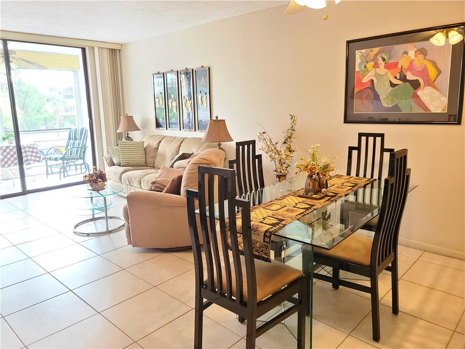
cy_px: 174
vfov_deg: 53.1
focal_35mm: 26
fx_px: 349
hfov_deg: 67.3
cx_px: 232
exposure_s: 1/39
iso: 320
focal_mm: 5.4
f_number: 1.8
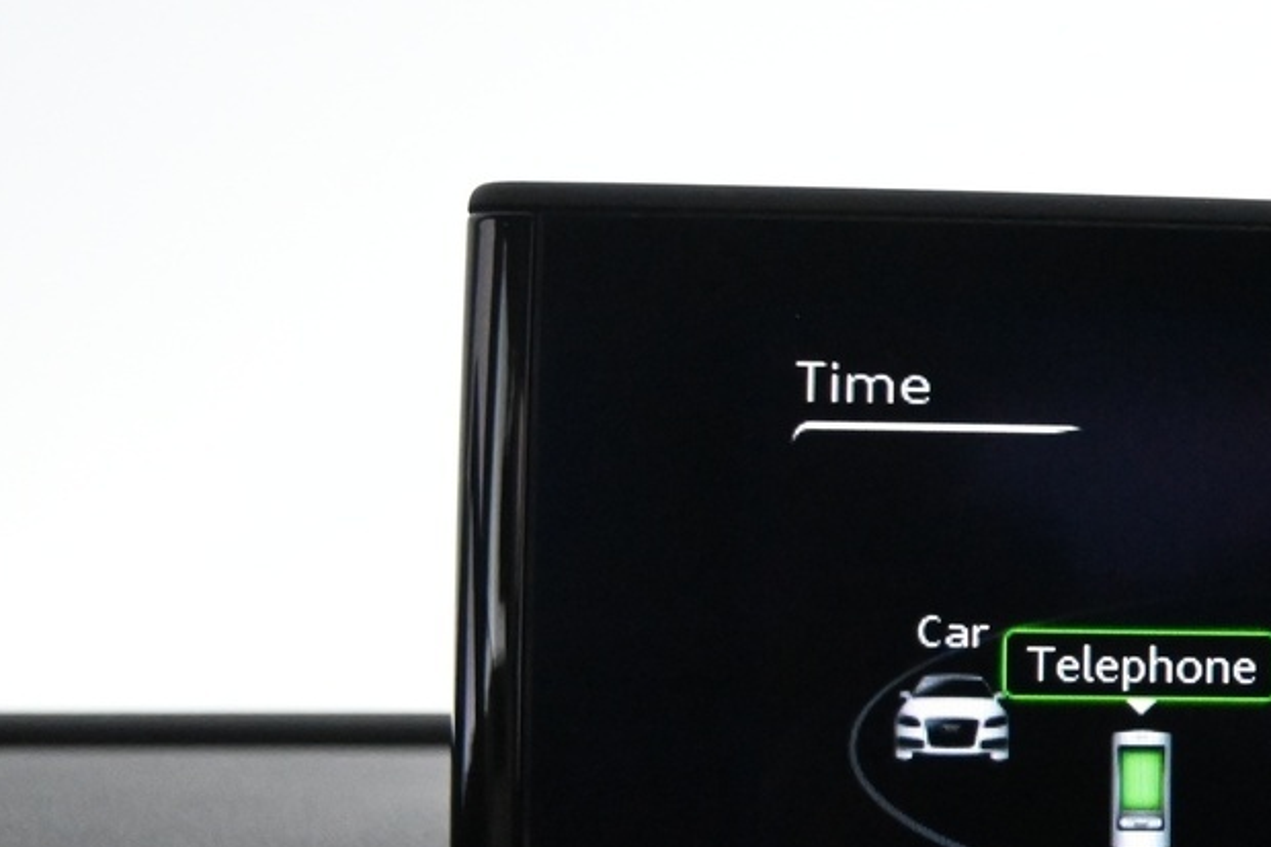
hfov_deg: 10.4
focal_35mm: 196
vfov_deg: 7.0
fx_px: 6918
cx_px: 1341
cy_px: 673
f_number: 6.3
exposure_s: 1/160
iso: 5000
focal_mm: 50
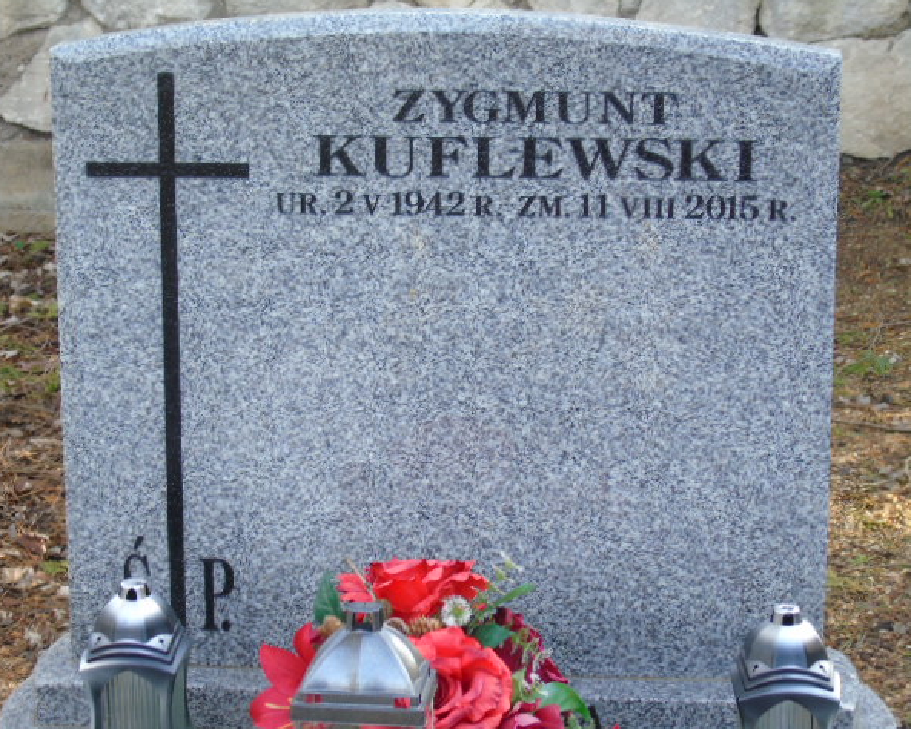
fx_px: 2671
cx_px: 426
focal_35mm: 99
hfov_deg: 19.4
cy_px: 362
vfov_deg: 15.6
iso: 100
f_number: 4.3
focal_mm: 17
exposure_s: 1/30
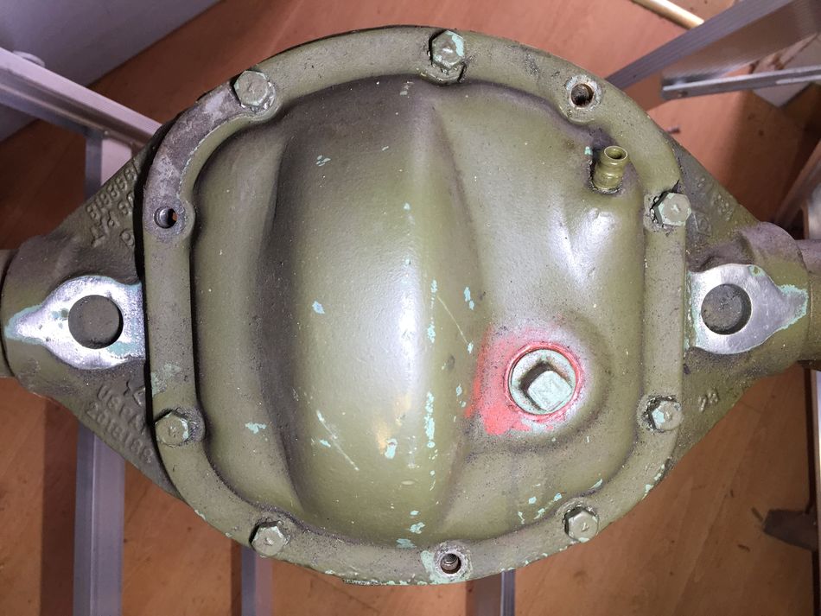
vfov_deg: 48.2
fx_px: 688
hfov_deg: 61.6
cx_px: 410
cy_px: 308
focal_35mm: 29
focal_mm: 4.15
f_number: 2.2
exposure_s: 1/33
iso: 64
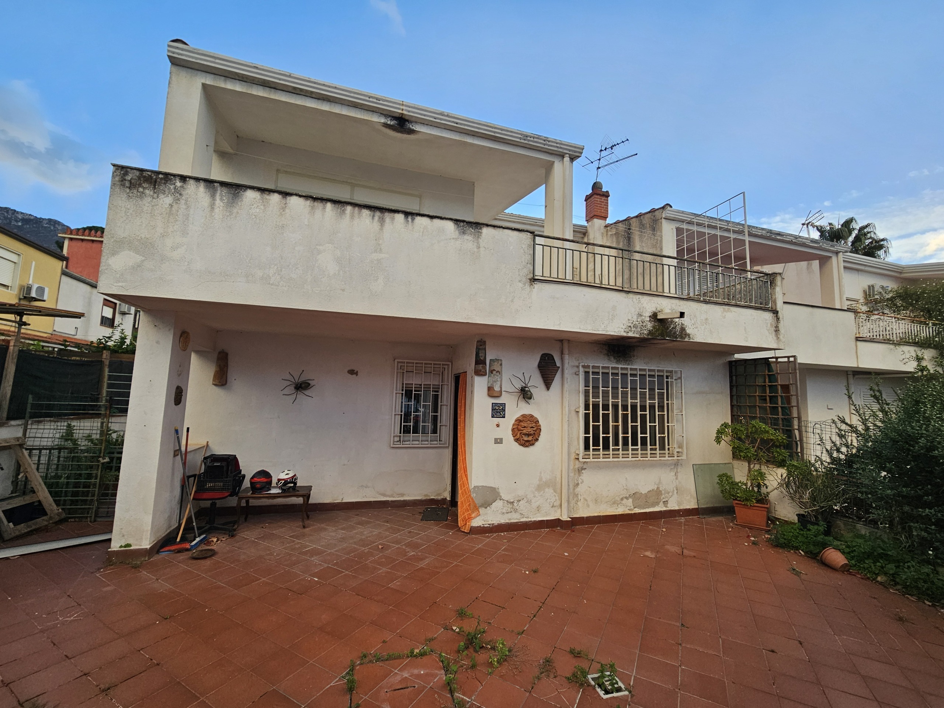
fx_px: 355
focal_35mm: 13
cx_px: 472
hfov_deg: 106.2
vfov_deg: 89.9
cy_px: 354
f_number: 2.2
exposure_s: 1/292
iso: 50
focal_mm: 2.2
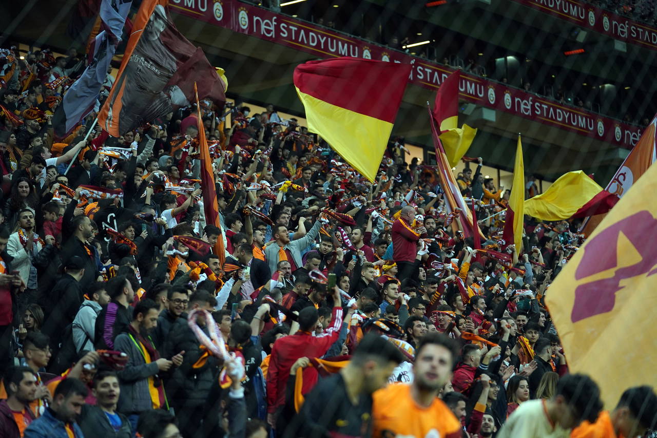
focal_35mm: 123
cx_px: 328
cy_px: 219
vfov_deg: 11.1
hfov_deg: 16.7
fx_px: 2244
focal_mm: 123
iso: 1600
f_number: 2.8
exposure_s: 1/500
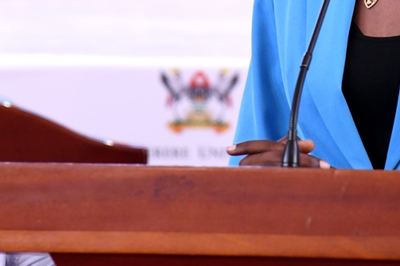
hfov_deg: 5.4
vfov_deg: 3.6
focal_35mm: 382
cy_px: -129
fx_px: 4243
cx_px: 328
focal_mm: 120
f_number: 4
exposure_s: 1/125
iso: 2000
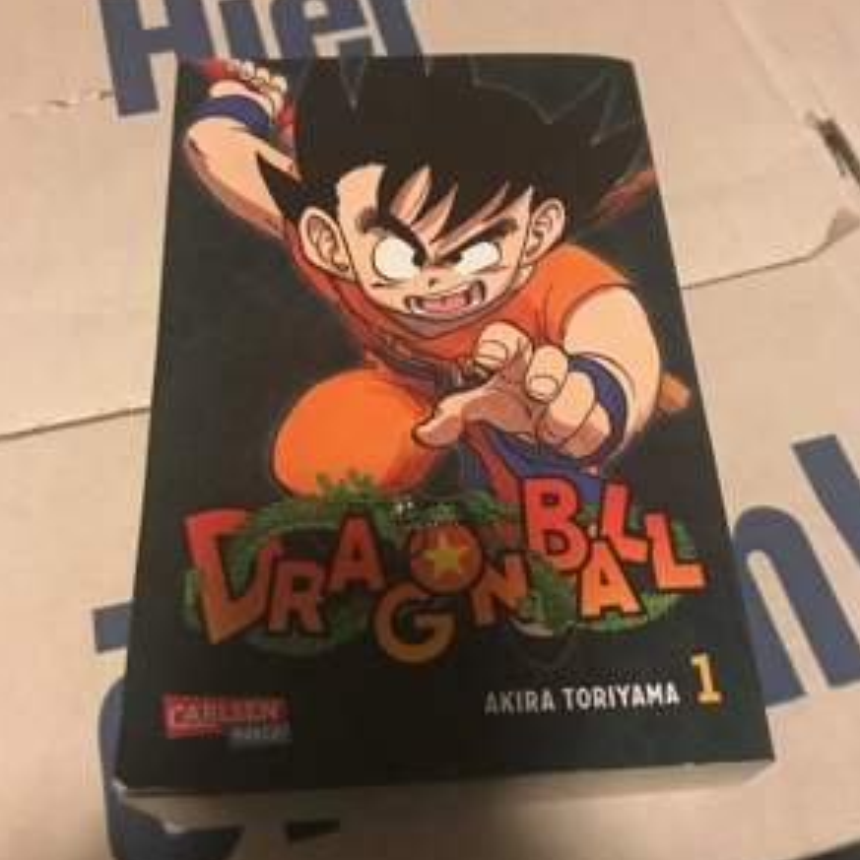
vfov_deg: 48.5
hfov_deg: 48.5
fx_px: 956
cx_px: 429
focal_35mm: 34
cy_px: 431
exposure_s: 1/4
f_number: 1.8
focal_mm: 3.99
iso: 125
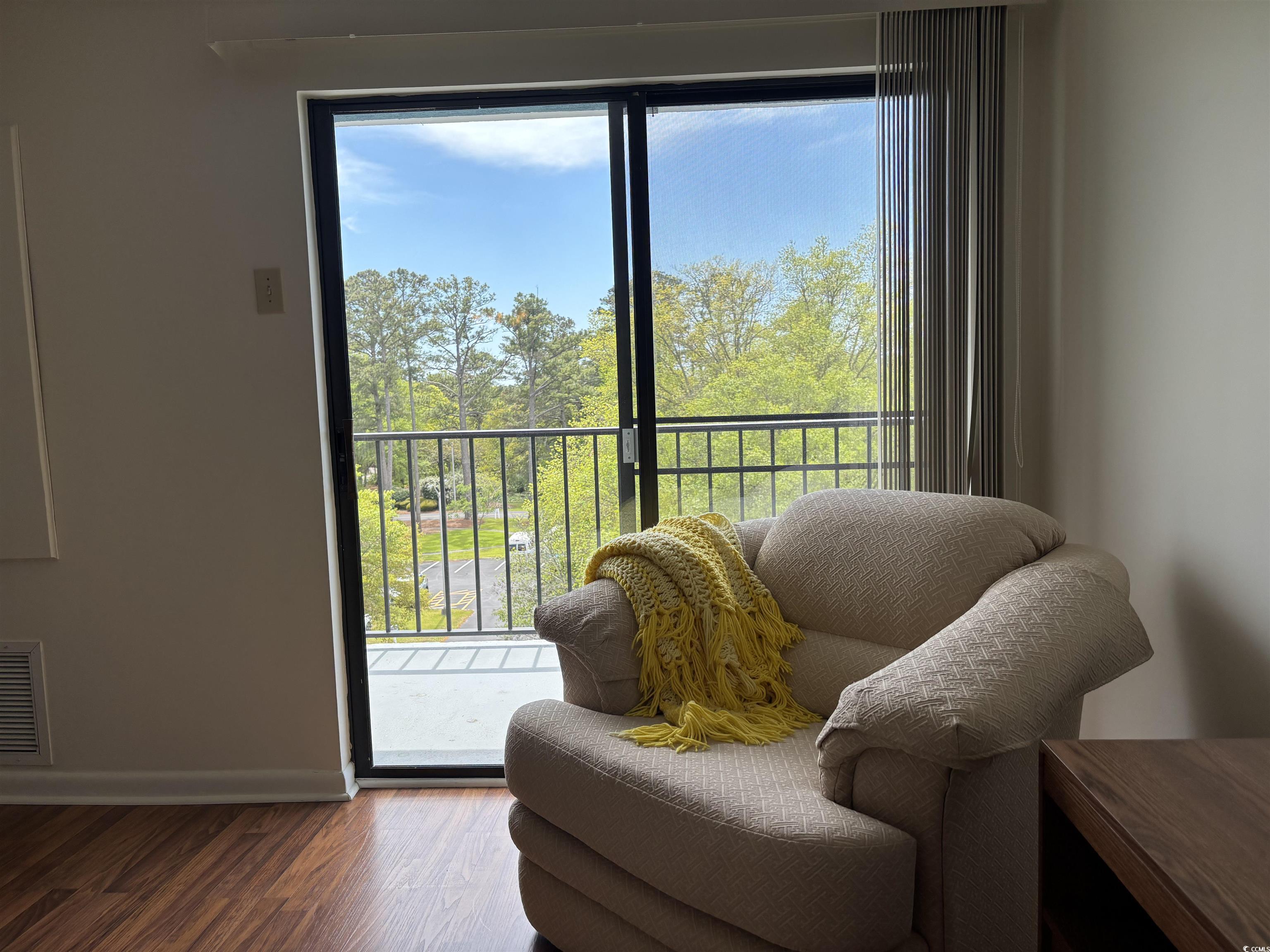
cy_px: 476
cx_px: 635
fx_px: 954
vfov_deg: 53.1
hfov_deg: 67.3
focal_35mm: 26
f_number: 1.6
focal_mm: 5.96
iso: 50
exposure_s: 1/716
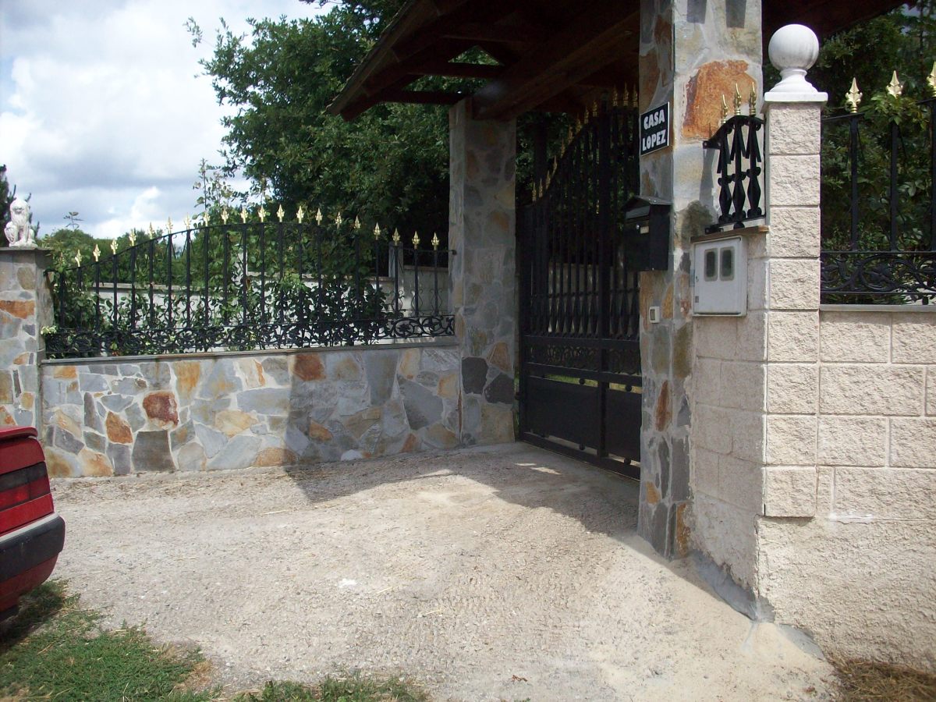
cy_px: 351
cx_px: 468
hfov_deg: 50.1
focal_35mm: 37
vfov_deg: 38.7
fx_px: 1000
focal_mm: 6.2
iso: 80
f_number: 5.6
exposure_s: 1/274
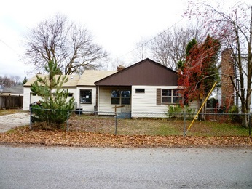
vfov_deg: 48.3
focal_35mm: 29
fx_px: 211
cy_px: 94
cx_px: 126
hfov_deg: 61.6
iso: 80
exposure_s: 1/100
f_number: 3.3
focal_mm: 5.2
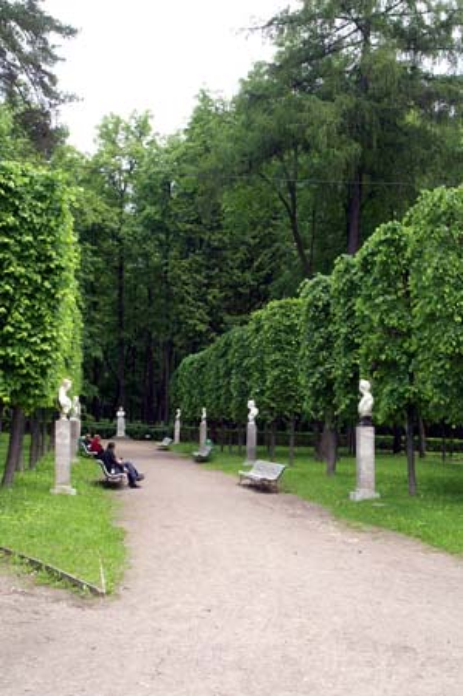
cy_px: 348
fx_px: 870
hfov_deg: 29.8
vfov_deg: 43.6
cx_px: 232
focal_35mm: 45
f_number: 9.5
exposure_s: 1/125
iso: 400
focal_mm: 30
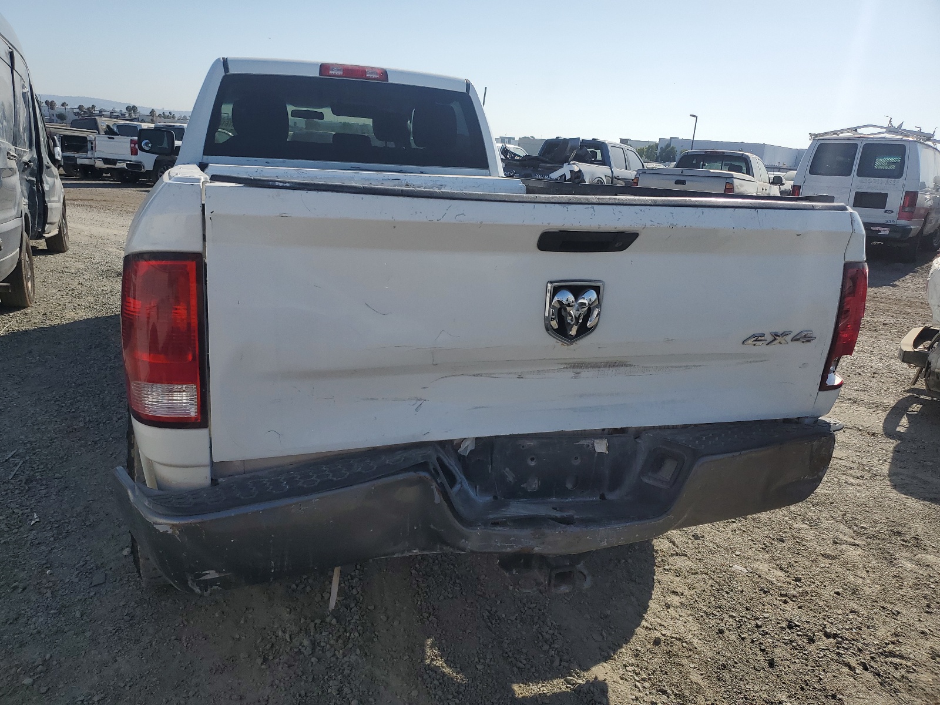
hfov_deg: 67.3
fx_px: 706
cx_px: 470
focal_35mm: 26
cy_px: 352
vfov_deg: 53.1
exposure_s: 1/5000
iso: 50
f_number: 1.5
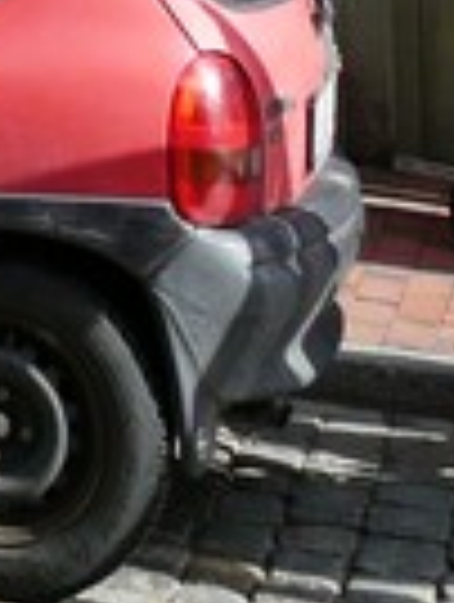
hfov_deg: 7.7
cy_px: -1084
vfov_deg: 9.2
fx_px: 3120
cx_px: -661
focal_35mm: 179
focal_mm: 4.9
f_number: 5
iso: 100
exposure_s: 1/200
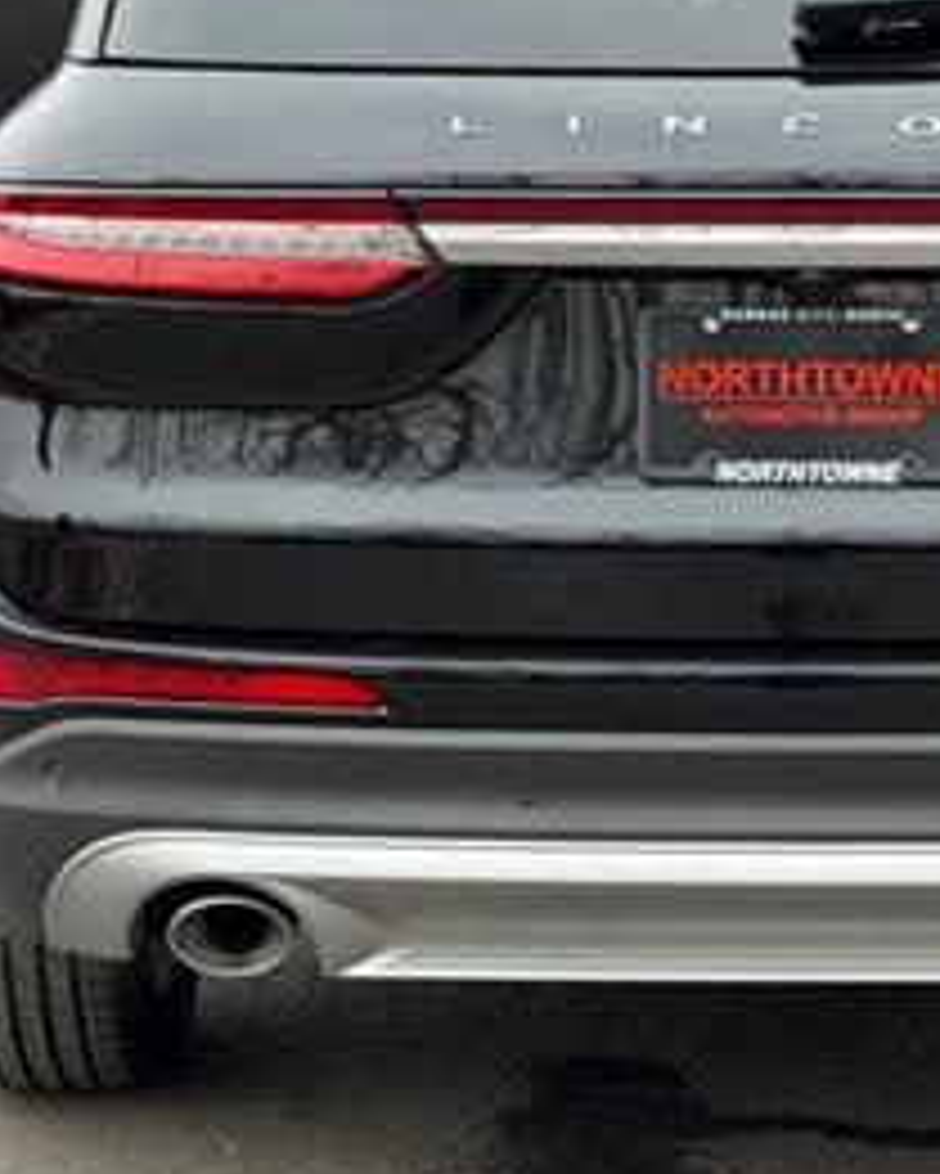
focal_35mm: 115
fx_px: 3997
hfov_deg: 13.4
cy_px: 441
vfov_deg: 16.7
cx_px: 711
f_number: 1.78
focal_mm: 6.76
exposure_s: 1/527
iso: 80
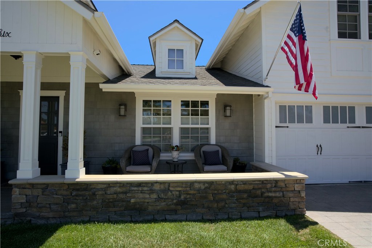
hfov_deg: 86.9
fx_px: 196
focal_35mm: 19
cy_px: 124
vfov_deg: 64.5
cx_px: 186
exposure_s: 1/400
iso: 800
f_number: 10
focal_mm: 19
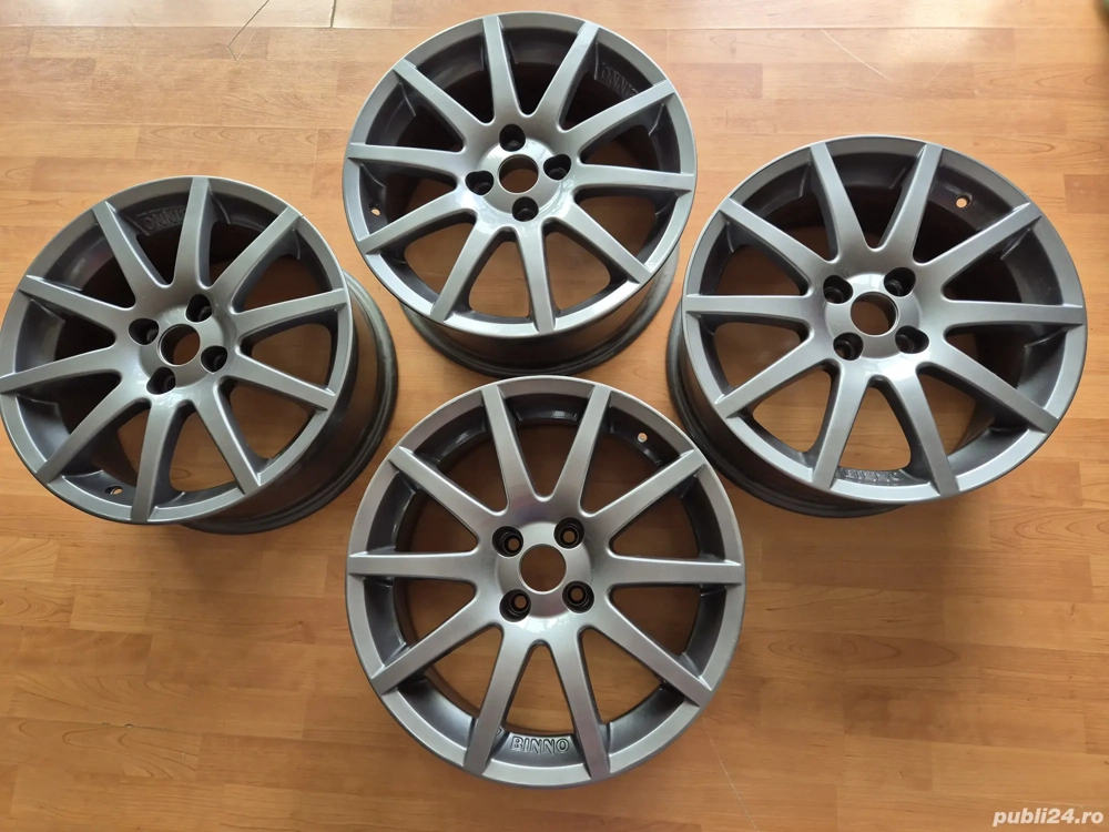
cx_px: 554
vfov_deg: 58.9
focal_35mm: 23
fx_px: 737
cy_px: 416
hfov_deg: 73.9
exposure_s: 1/182
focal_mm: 5.4
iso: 50
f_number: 1.8
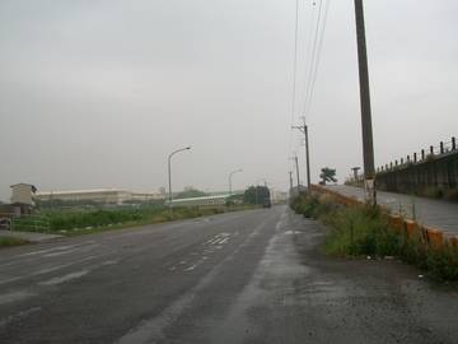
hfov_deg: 54.0
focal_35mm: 34
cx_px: 229
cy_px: 172
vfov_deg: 41.8
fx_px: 450
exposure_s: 1/500
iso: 80
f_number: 5.5
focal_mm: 5.7
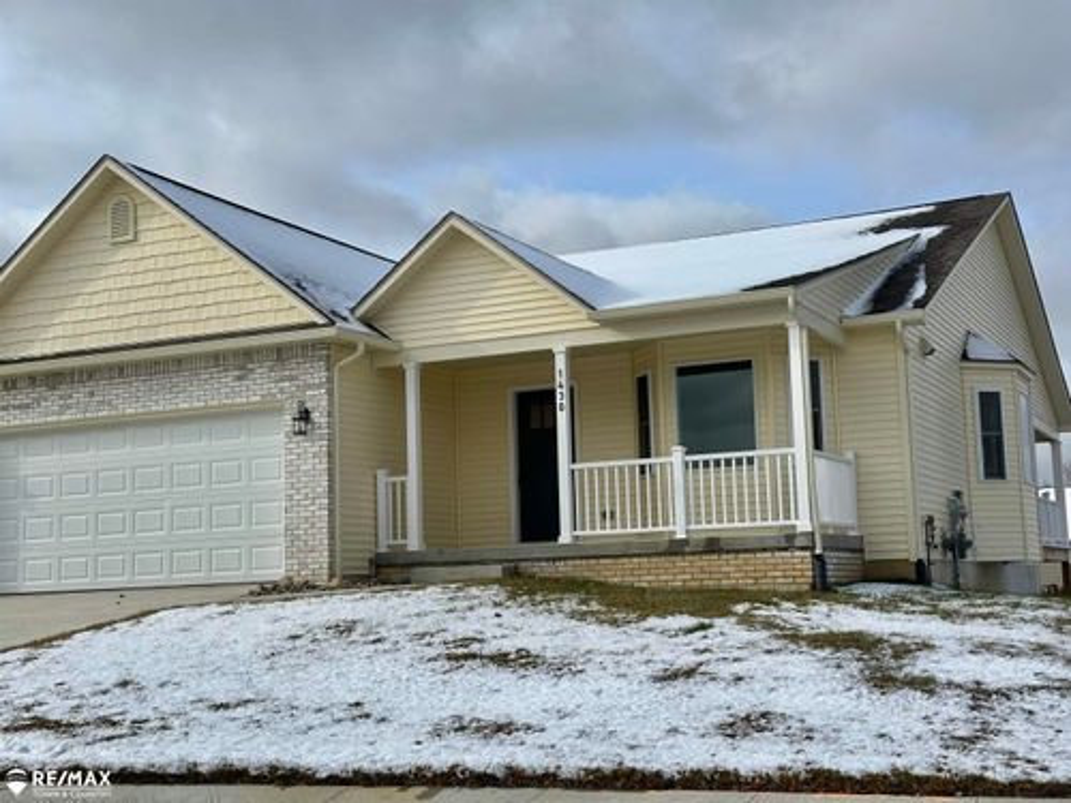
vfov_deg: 30.3
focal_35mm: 48
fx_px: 1485
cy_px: 402
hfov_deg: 39.7
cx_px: 536
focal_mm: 6.86
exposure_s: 1/6211
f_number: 1.78
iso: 64
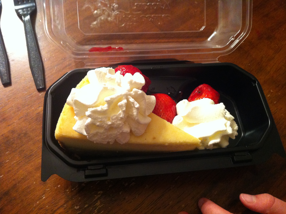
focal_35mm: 35
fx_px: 289
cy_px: 107
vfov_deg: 40.6
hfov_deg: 52.7
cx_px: 143
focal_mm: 3.85
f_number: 2.8
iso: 400
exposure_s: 1/15
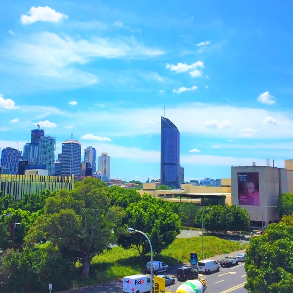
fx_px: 335
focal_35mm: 35
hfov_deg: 47.2
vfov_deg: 47.2
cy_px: 144
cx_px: 138
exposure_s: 1/3968
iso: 32
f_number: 2.2
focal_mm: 4.15
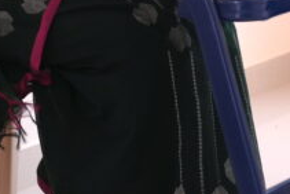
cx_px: 136
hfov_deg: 10.1
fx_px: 1644
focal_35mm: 204
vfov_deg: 6.5
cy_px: -208
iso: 320
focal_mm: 42
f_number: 4
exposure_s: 1/200
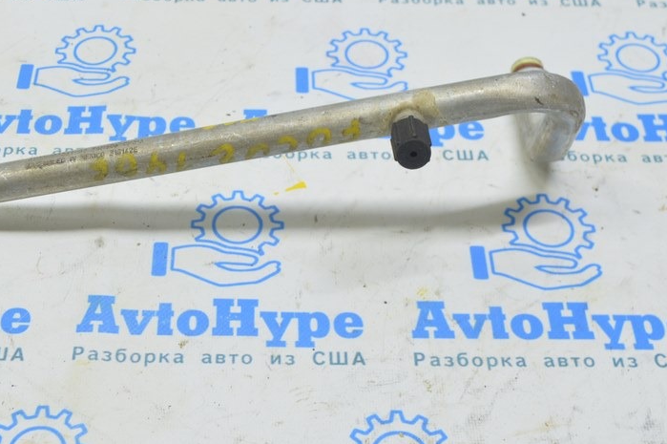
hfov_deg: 31.3
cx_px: 225
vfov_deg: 21.3
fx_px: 1180
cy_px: 206
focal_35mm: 64
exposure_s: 1/20
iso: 400
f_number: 5.6
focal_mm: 29
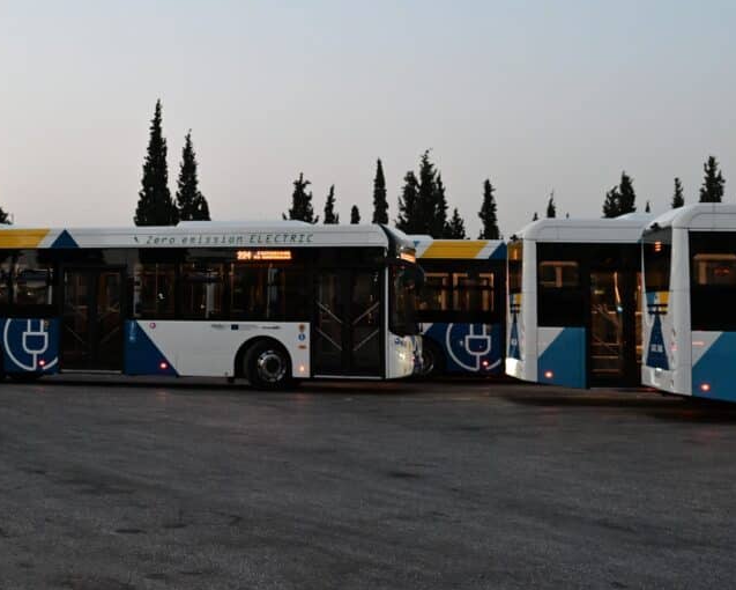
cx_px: 304
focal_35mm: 43
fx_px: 937
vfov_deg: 34.9
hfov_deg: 42.7
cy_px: 295
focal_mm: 38
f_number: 4
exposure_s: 1/400
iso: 6400
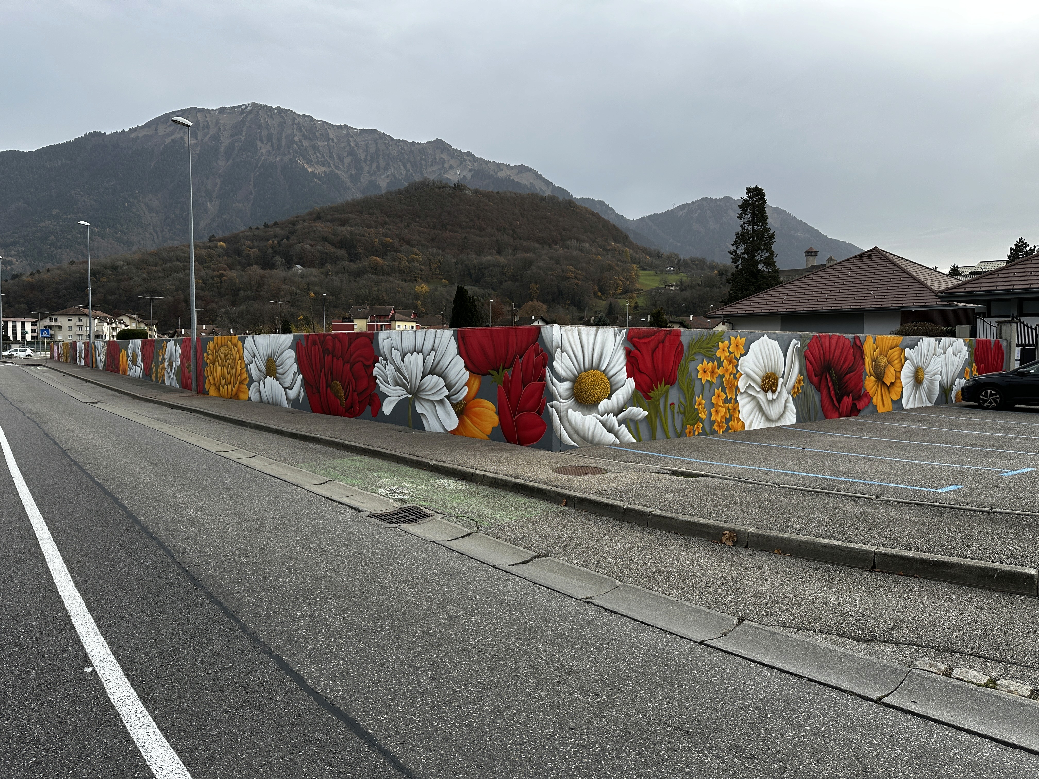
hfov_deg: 71.6
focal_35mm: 24
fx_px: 720
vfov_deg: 56.8
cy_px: 390
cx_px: 520
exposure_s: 1/2203
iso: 80
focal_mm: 6.86
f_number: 1.78
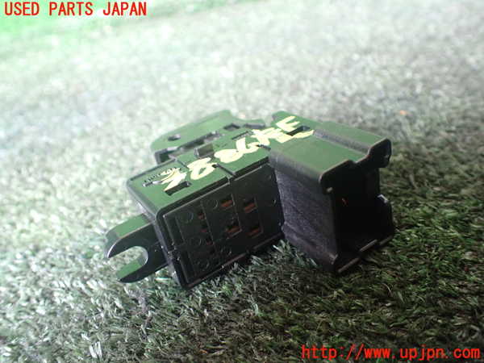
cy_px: 182
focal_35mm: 30
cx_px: 242
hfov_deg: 60.0
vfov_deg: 46.8
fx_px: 419
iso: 800
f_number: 2.3
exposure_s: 1/60
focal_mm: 5.4
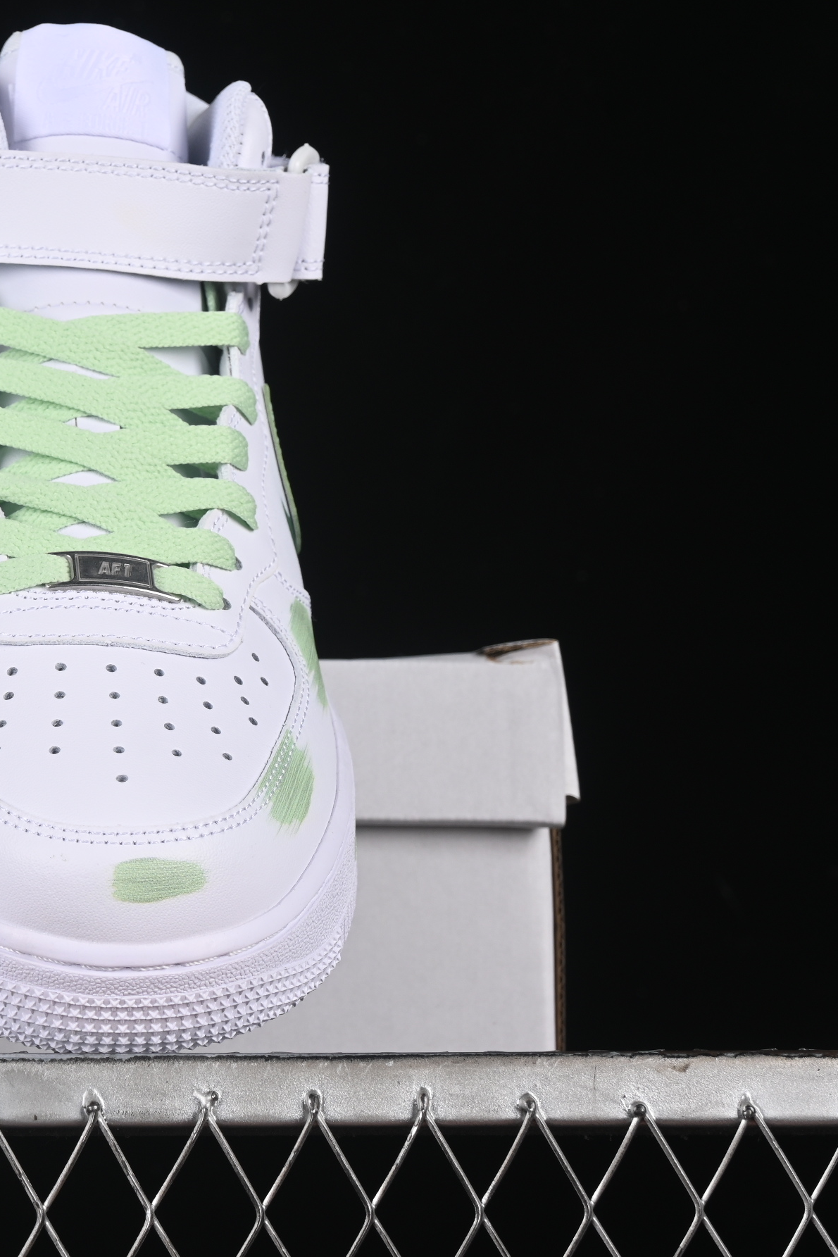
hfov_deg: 11.5
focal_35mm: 117
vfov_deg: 17.5
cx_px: -129
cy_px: 646
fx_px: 4085
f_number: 8
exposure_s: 1/80
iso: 160
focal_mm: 50
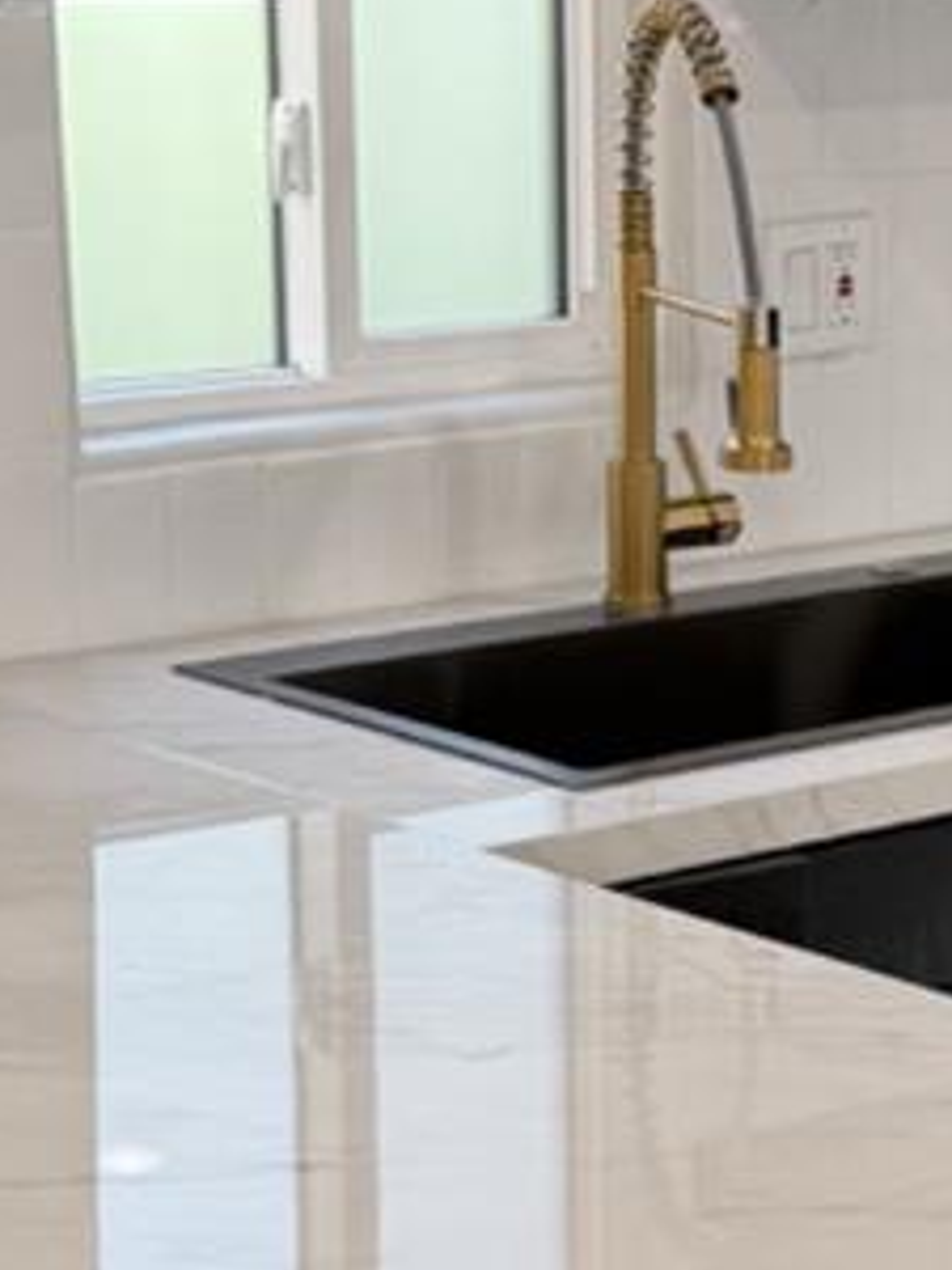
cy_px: 790
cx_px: 1479
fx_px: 4400
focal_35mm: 120
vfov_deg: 16.4
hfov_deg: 11.7
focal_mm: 6.76
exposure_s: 1/138
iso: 64
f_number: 1.78
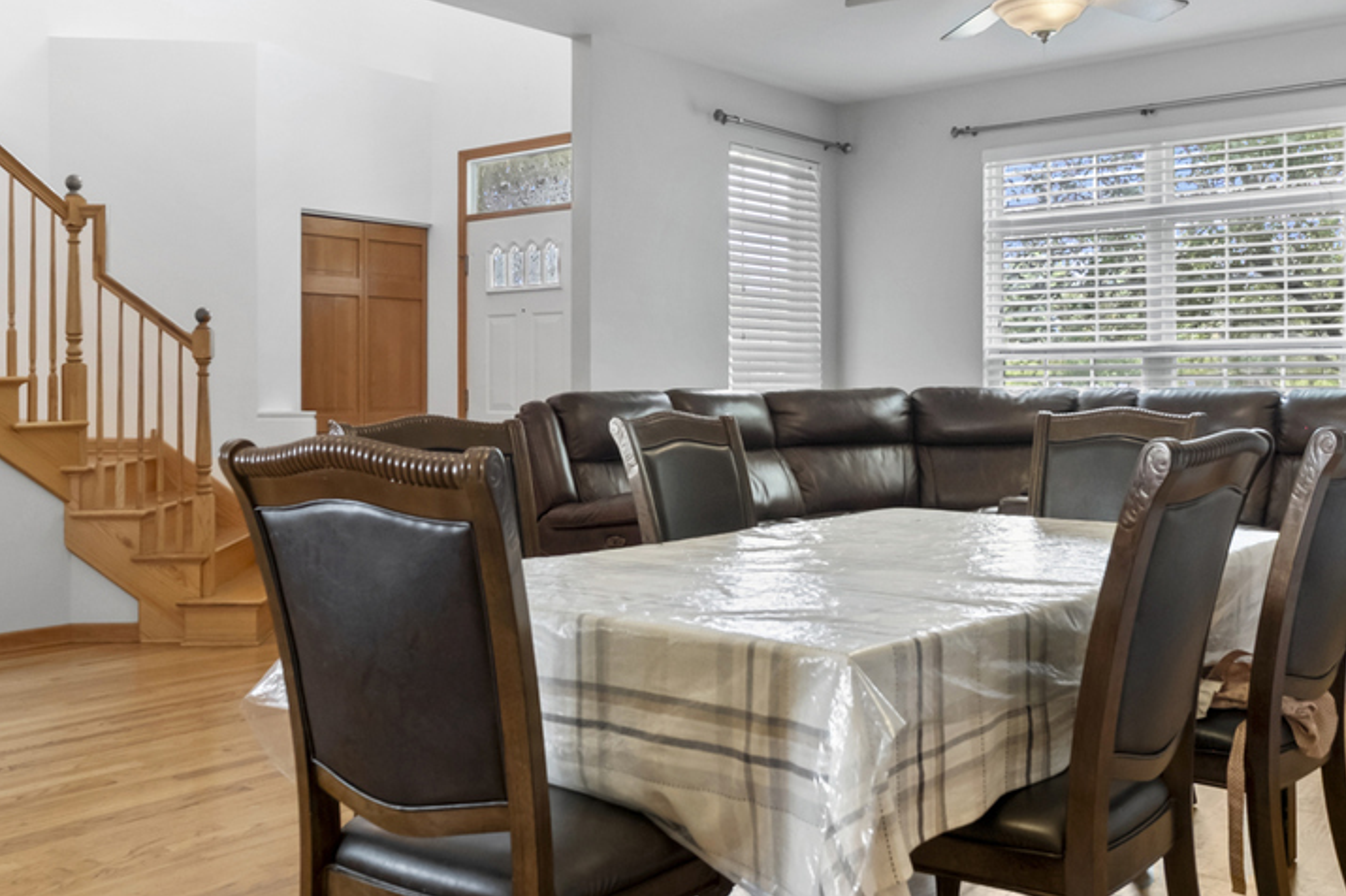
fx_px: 1271
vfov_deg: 38.7
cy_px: 363
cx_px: 644
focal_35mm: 34
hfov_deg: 55.8
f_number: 4
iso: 320
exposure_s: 1/6
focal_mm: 10
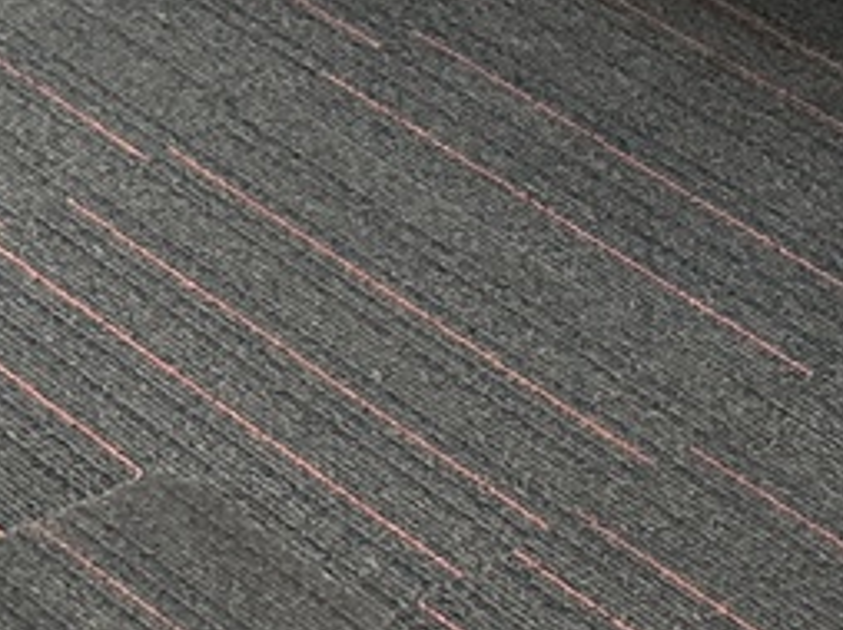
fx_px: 4598
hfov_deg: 10.5
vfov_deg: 6.7
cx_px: 571
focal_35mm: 189
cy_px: -1631
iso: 125
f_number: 1.78
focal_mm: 6.86
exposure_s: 1/50
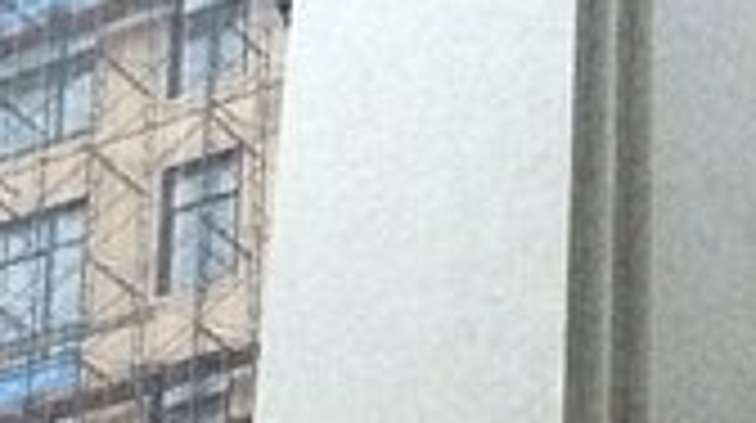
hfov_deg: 14.5
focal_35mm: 146
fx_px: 2923
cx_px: 738
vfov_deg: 7.4
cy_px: 1222
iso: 250
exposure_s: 1/30
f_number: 2.2
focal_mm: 4.12
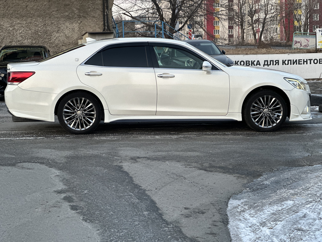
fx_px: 716
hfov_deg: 25.3
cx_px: 161
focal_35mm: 77
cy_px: 121
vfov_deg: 19.1
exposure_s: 1/121
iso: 125
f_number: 2.8
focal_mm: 9
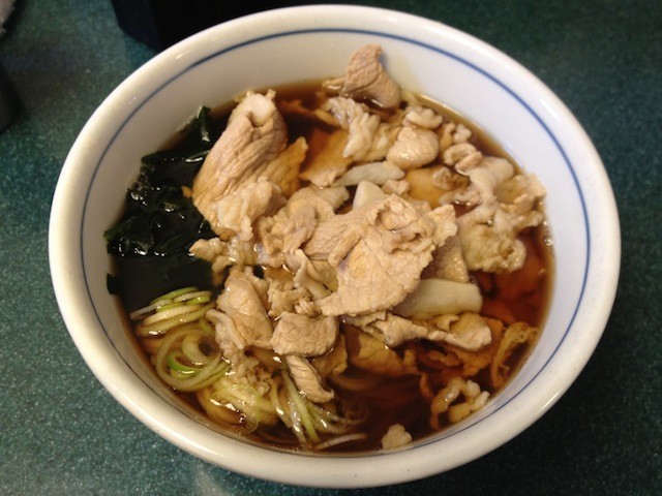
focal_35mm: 35
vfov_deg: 40.7
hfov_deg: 52.6
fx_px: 669
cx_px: 331
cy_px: 248
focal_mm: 4.28
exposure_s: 1/20
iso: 100
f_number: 2.4
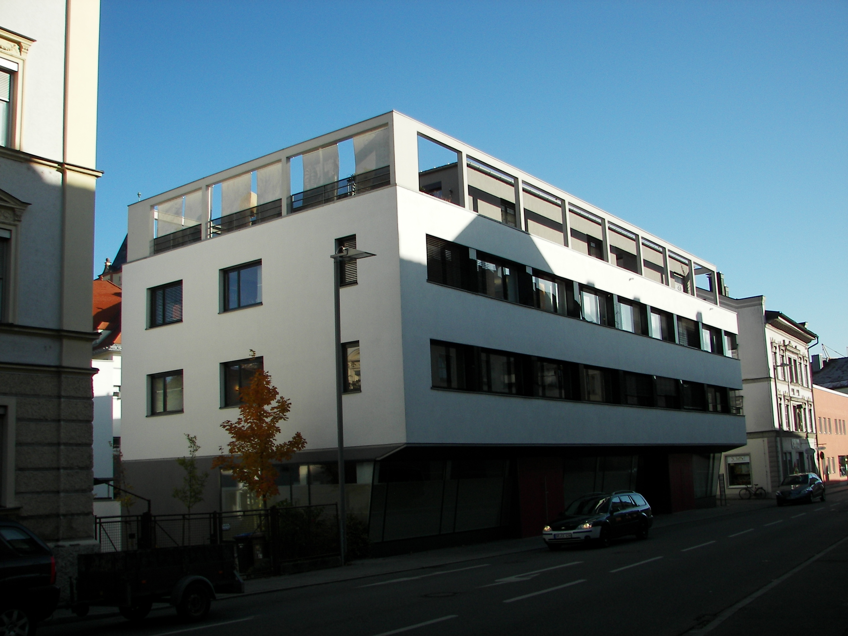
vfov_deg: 39.7
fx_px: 882
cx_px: 424
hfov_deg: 51.4
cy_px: 318
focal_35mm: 36
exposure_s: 1/800
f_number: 2.8
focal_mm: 6
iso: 50
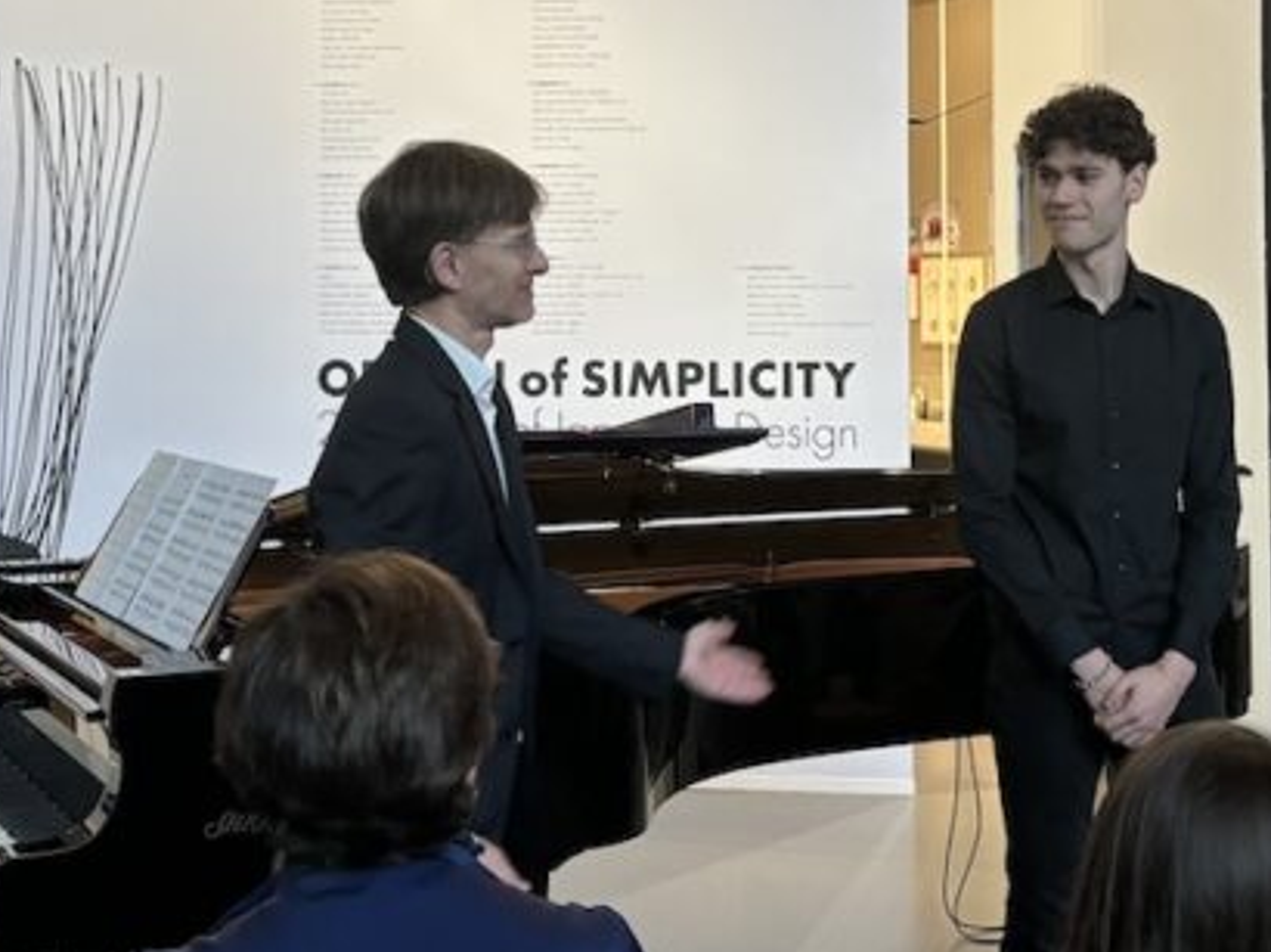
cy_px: 171
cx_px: 747
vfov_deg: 22.2
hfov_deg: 29.8
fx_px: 2385
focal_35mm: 65
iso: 125
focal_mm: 5.96
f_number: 1.6
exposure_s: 1/71
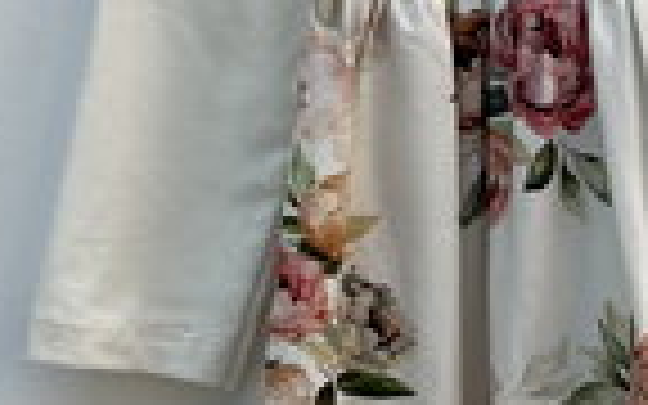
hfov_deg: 20.2
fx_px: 1731
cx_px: 724
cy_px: 187
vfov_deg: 13.3
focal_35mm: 98
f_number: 1.6
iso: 64
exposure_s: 1/100
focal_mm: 5.1
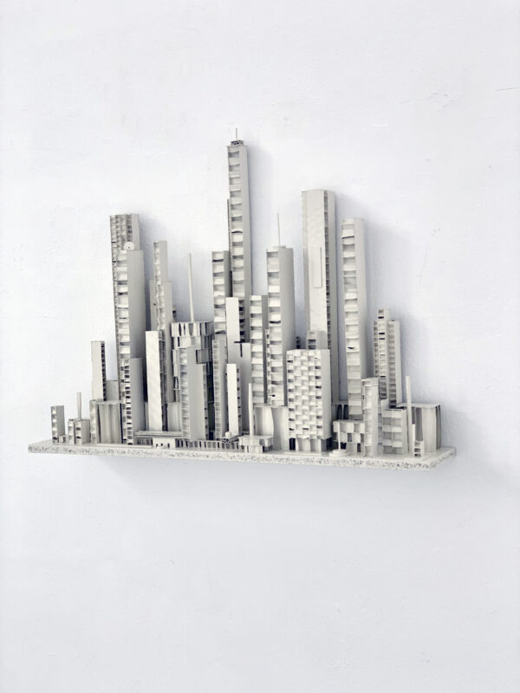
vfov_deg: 36.8
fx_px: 1042
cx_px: 260
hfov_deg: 28.0
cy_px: 346
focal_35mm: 52
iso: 64
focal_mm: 6
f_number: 2.4
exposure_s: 1/122
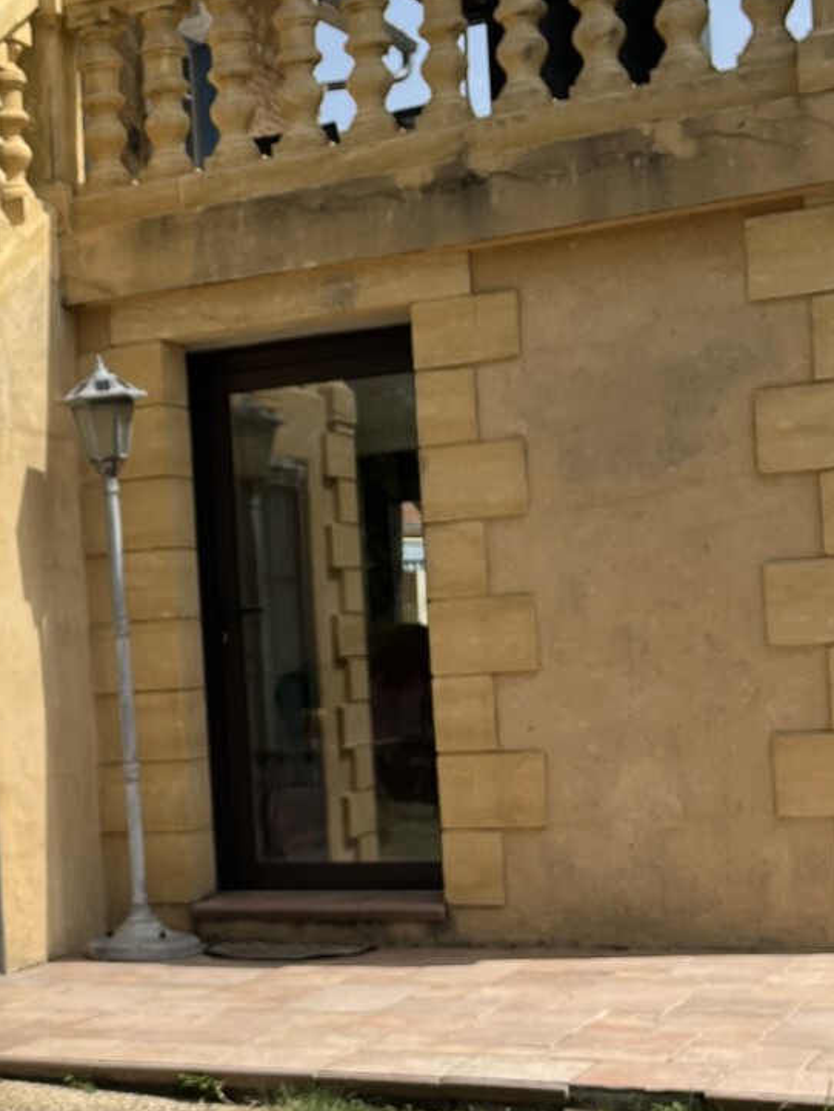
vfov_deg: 26.9
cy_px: 708
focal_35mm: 72
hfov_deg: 18.8
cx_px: -286
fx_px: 2312
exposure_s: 1/5556
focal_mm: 5.1
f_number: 1.6
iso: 50
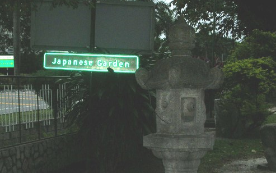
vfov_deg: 18.1
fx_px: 542
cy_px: 98
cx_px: 139
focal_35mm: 72
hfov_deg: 28.6
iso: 59
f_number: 3.6
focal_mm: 10.2
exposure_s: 1/60.1
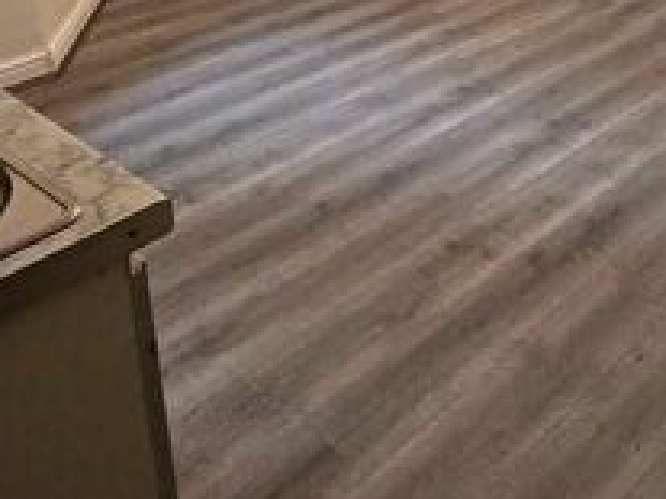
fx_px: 846
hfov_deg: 40.1
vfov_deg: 28.1
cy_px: -121
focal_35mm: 44
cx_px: 586
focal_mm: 2.2
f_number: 2.2
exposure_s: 1/50
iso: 640
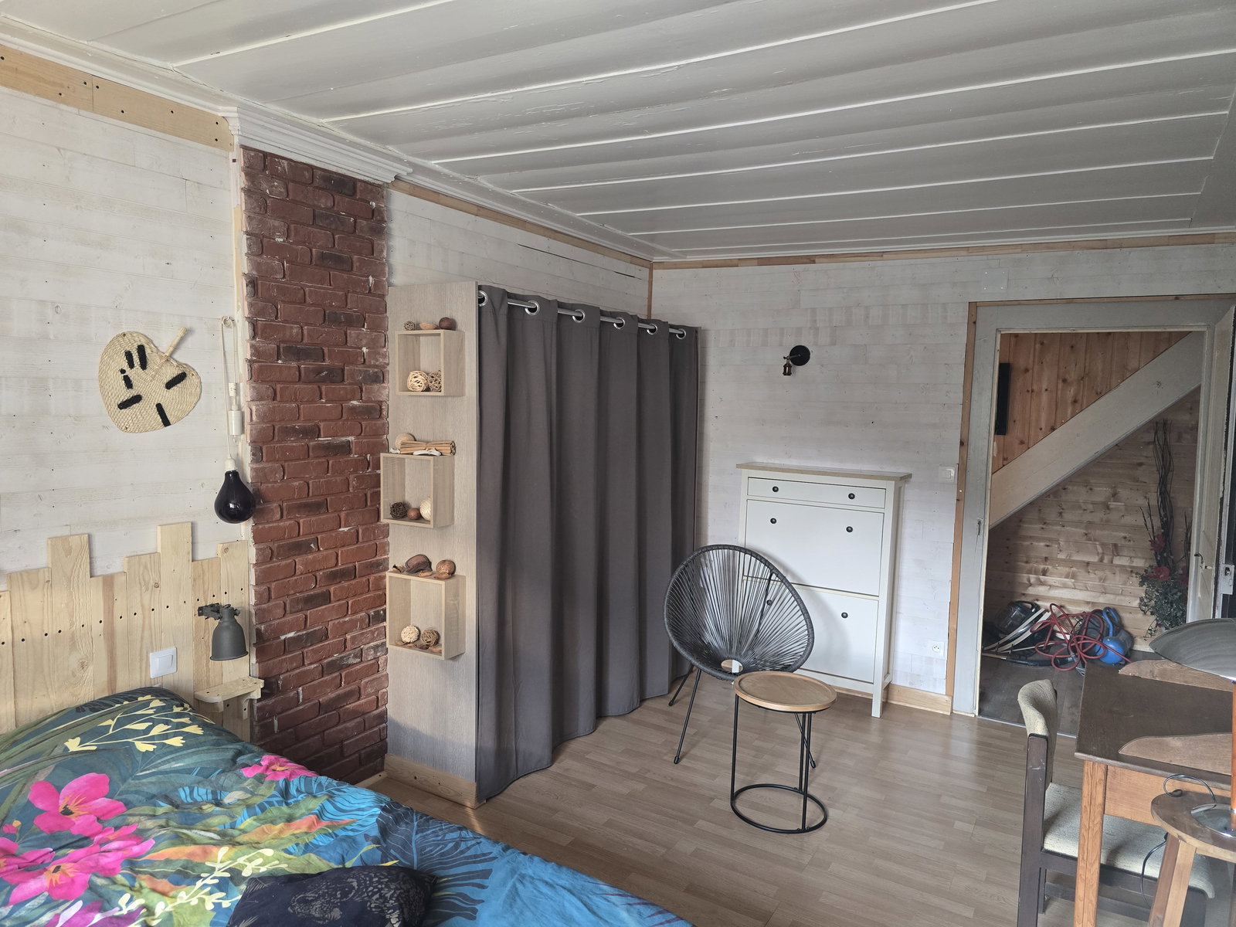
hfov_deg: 73.9
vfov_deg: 58.9
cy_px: 464
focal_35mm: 23
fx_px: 821
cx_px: 618
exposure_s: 1/120
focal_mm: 6.3
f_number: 1.7
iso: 640
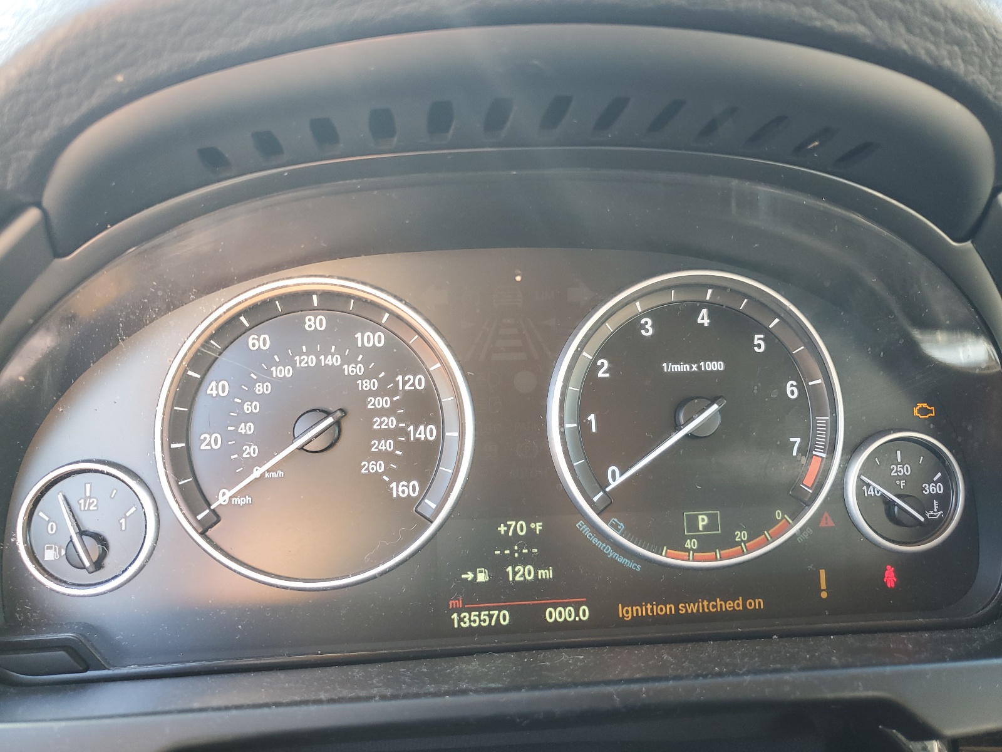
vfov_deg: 53.1
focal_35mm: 26
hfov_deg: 67.3
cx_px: 501
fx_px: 753
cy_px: 376
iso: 58
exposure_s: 1/60.2
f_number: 1.5
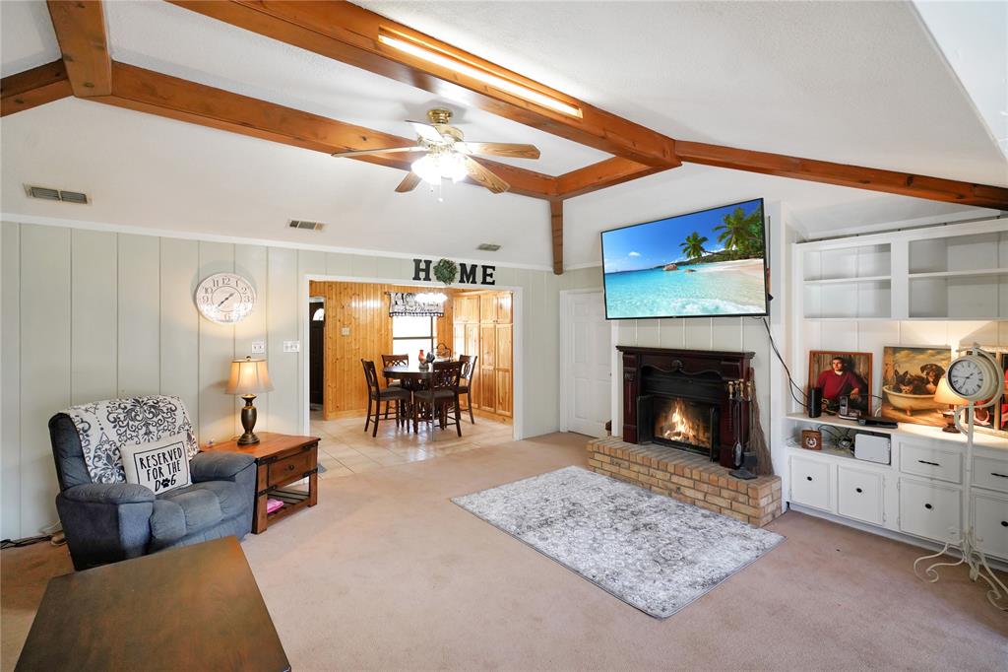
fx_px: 448
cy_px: 336
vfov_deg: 73.7
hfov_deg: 96.8
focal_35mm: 16
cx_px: 504
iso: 1600
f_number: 4
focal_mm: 16
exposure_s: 1/160
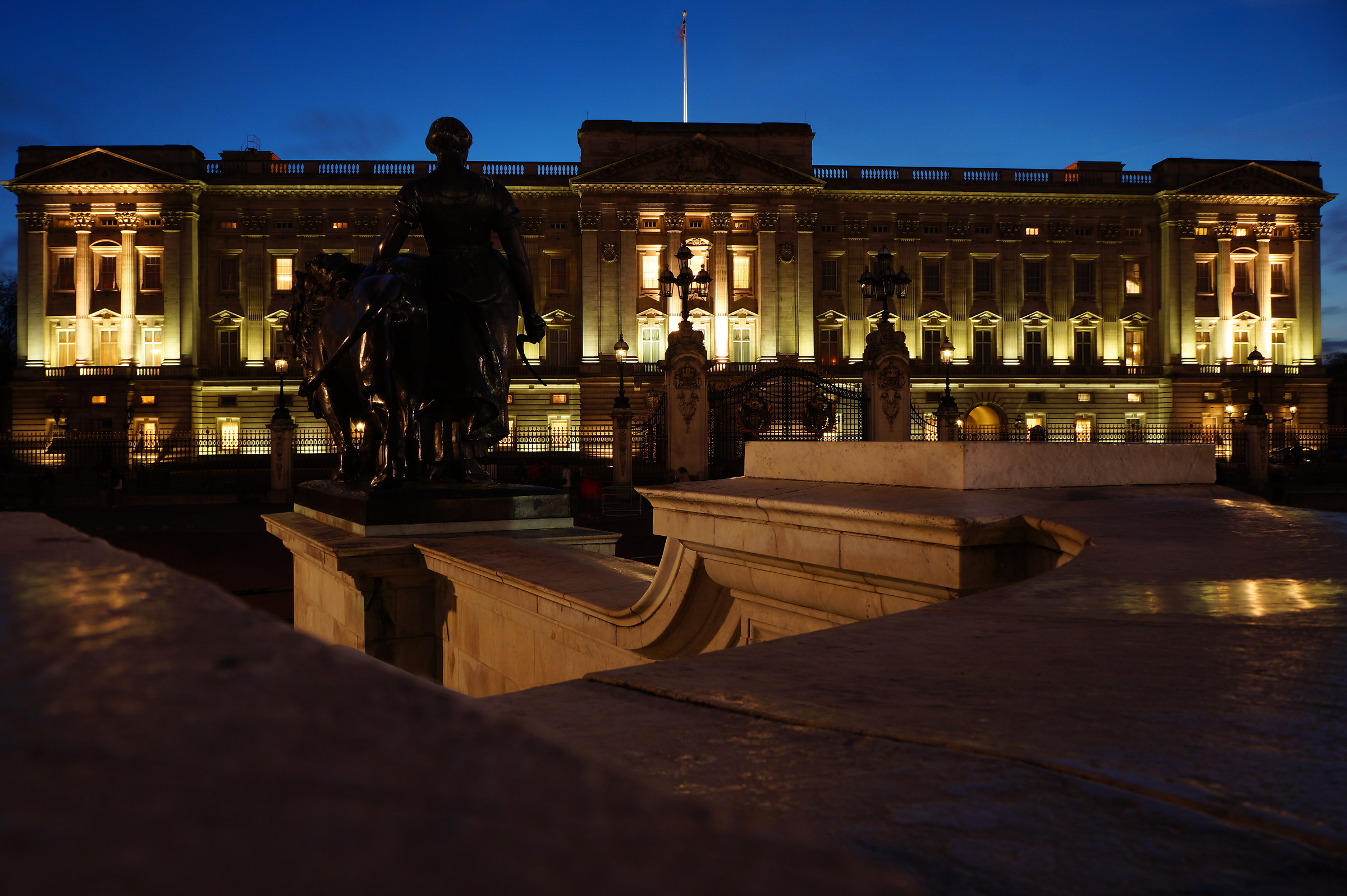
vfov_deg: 47.9
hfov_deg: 67.4
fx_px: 1010
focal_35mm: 27
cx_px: 674
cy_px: 448
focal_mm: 18
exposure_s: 5
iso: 100
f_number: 9
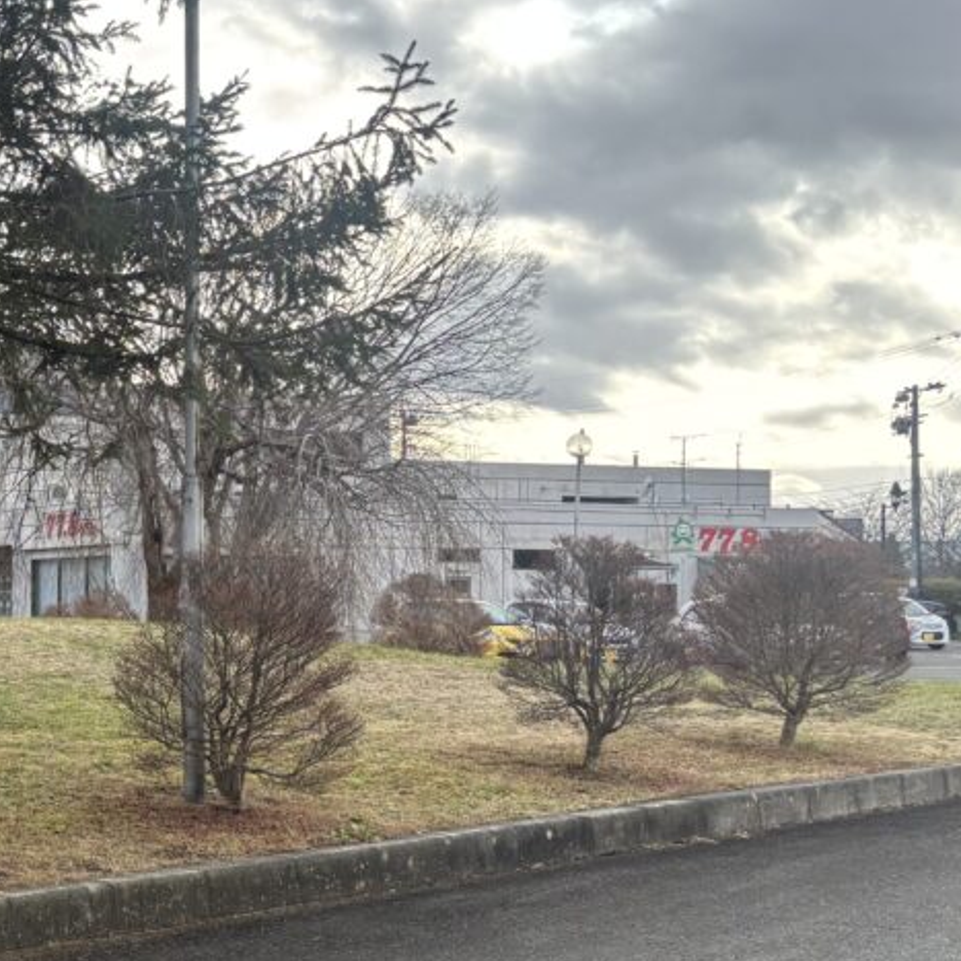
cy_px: 609
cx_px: -241
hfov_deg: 24.3
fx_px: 1979
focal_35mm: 63
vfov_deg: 27.2
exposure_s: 1/568
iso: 50
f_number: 1.6
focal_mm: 5.96
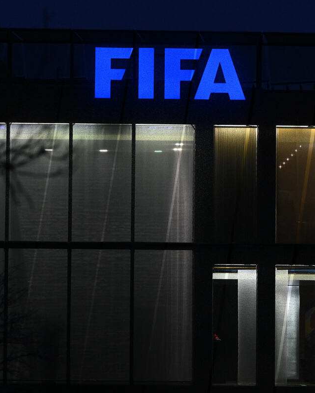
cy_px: 196
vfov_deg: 10.1
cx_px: 153
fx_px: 2225
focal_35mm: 191
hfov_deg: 8.1
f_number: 2.8
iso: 2000
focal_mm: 135
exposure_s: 1/640
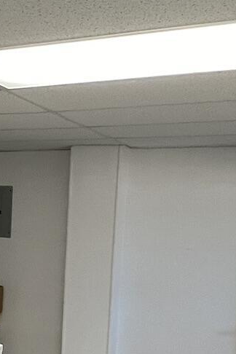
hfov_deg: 22.9
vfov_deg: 33.9
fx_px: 560
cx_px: 2
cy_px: 286
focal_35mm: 57
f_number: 1.8
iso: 250
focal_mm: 1.57
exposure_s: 1/120
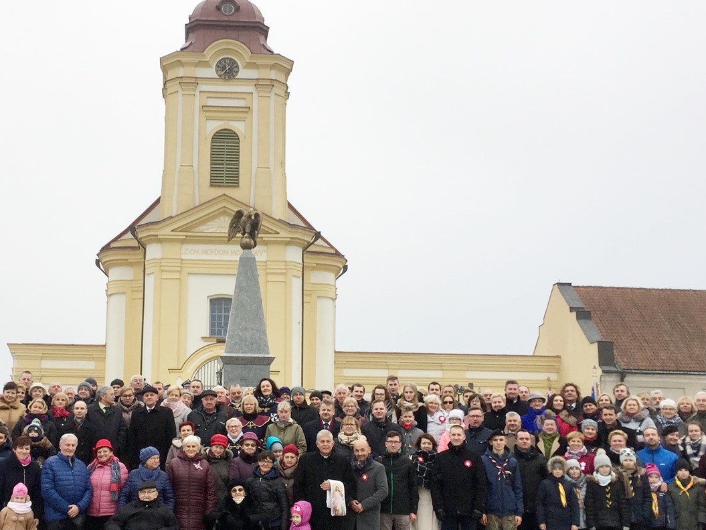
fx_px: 897
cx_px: 245
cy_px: 289
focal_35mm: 44
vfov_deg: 32.8
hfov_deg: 42.5
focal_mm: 4.15
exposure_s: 1/444
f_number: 2.2
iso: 32
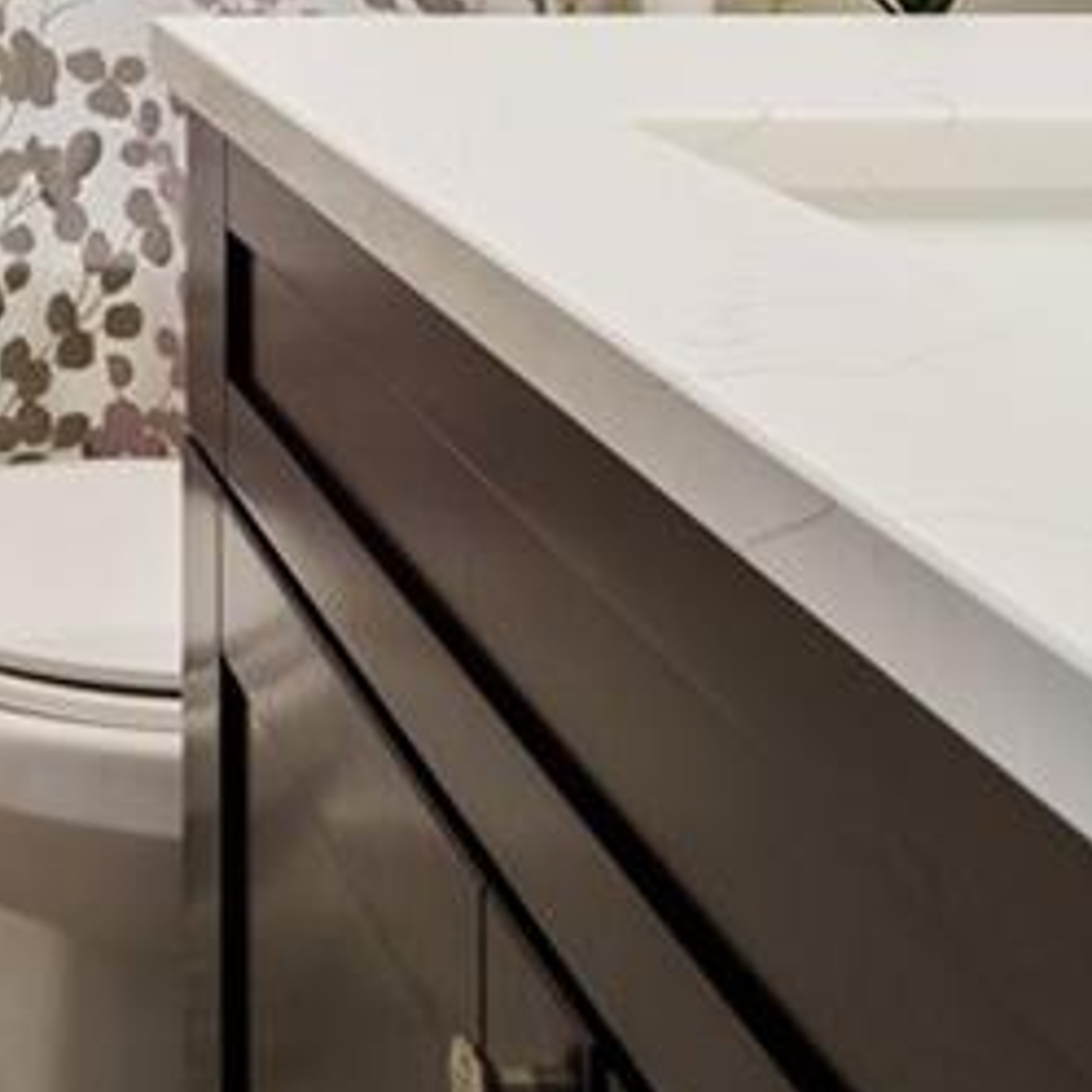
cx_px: -285
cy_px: -338
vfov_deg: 26.0
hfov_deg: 26.4
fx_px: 1999
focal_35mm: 56
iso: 320
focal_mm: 16
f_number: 9
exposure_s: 1/2
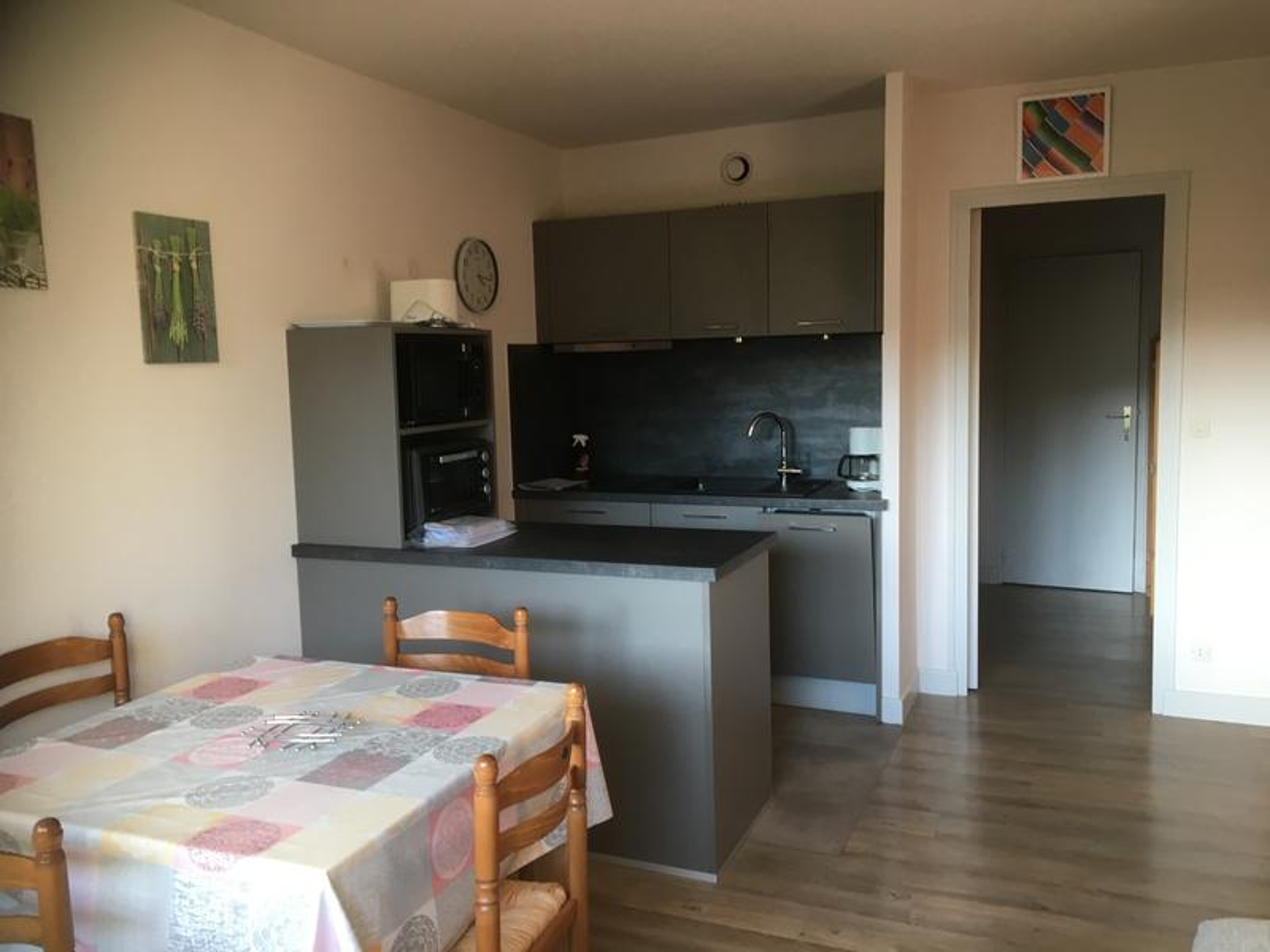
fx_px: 1064
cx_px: 635
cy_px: 476
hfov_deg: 61.7
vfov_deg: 48.2
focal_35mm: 29
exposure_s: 1/33
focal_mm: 4.15
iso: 64
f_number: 2.2
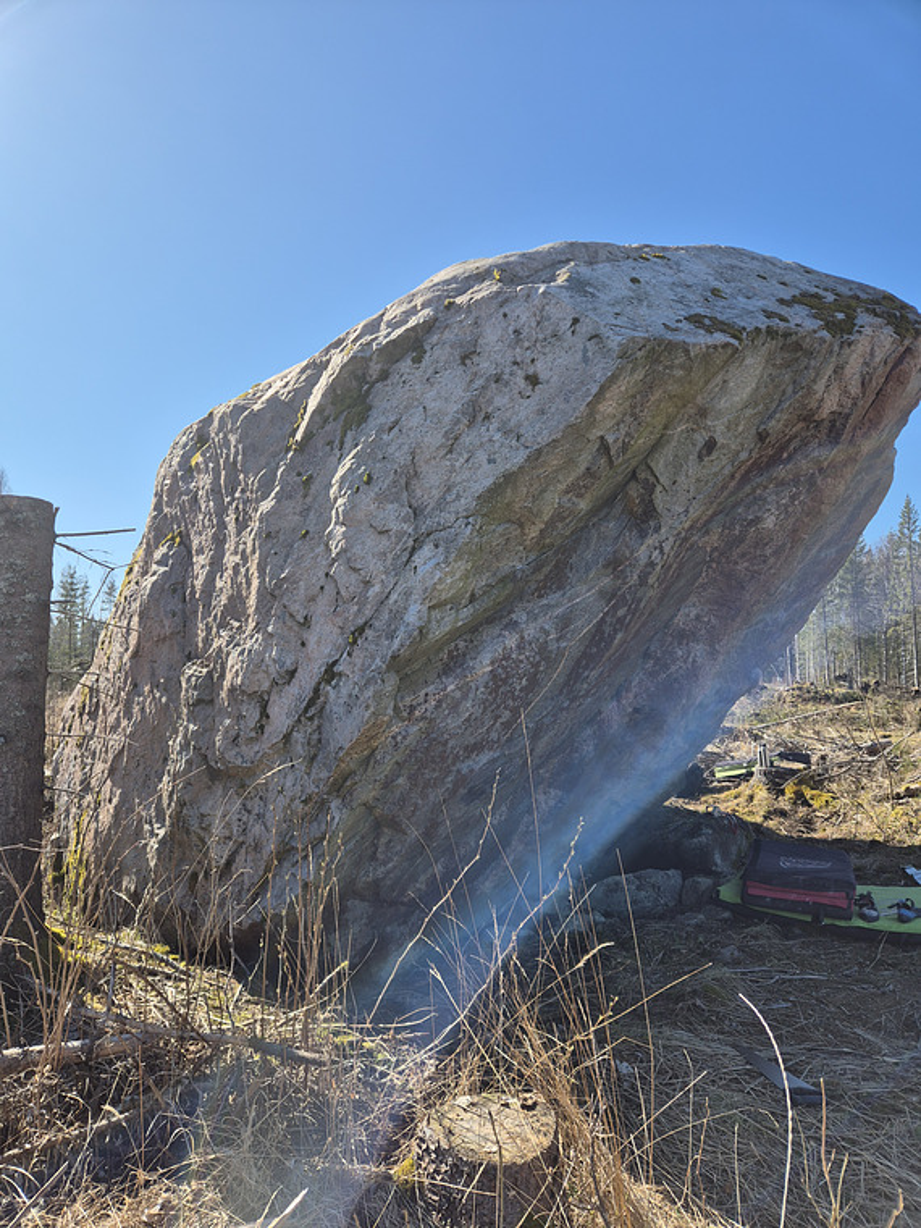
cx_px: 460
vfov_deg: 73.9
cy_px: 614
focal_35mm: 23
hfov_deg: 58.9
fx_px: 816
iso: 25
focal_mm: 5.4
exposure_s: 1/1212
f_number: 1.8
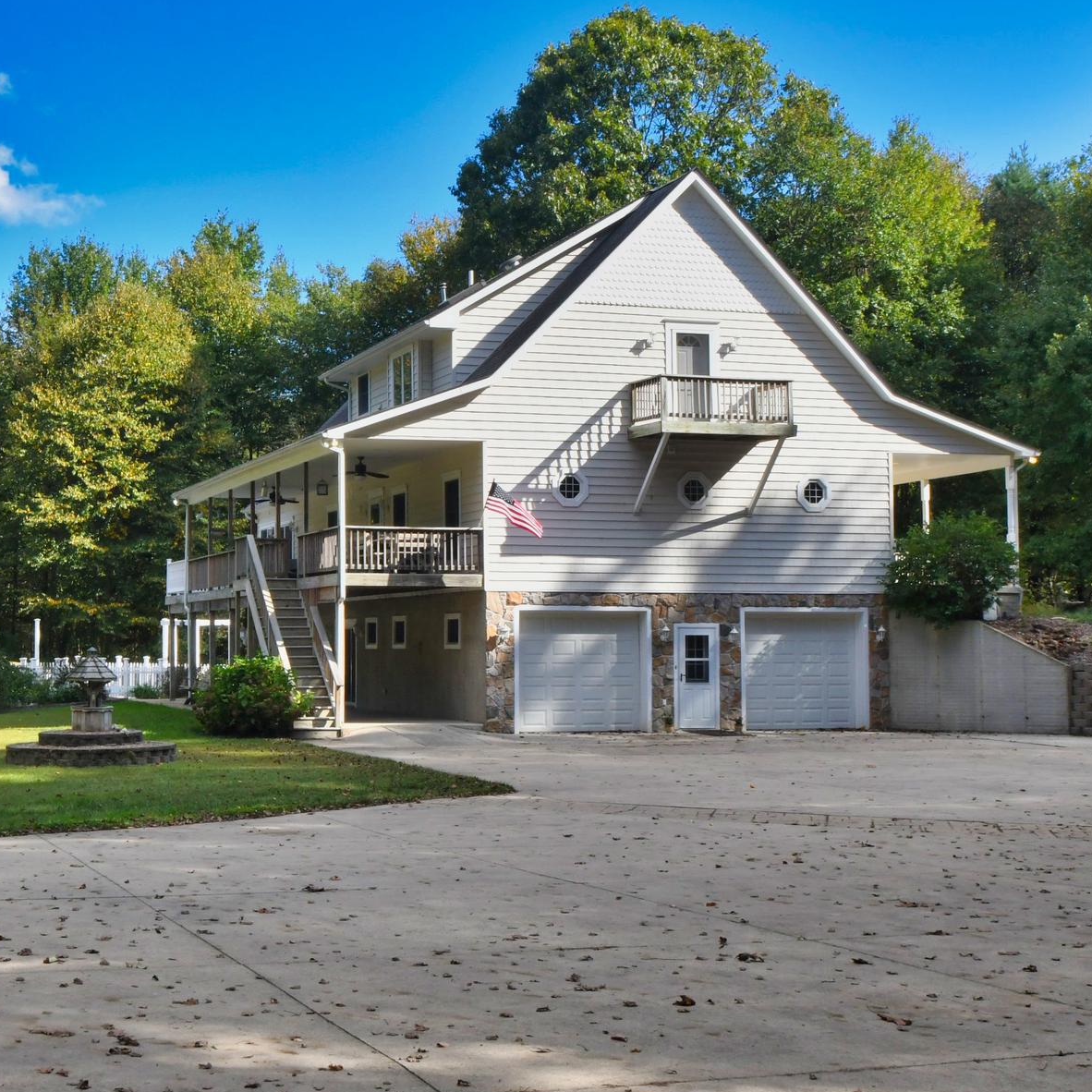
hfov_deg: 31.6
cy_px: 487
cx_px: 270
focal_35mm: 53
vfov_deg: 32.2
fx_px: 1892
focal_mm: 24
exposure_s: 1/100
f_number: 22
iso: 400
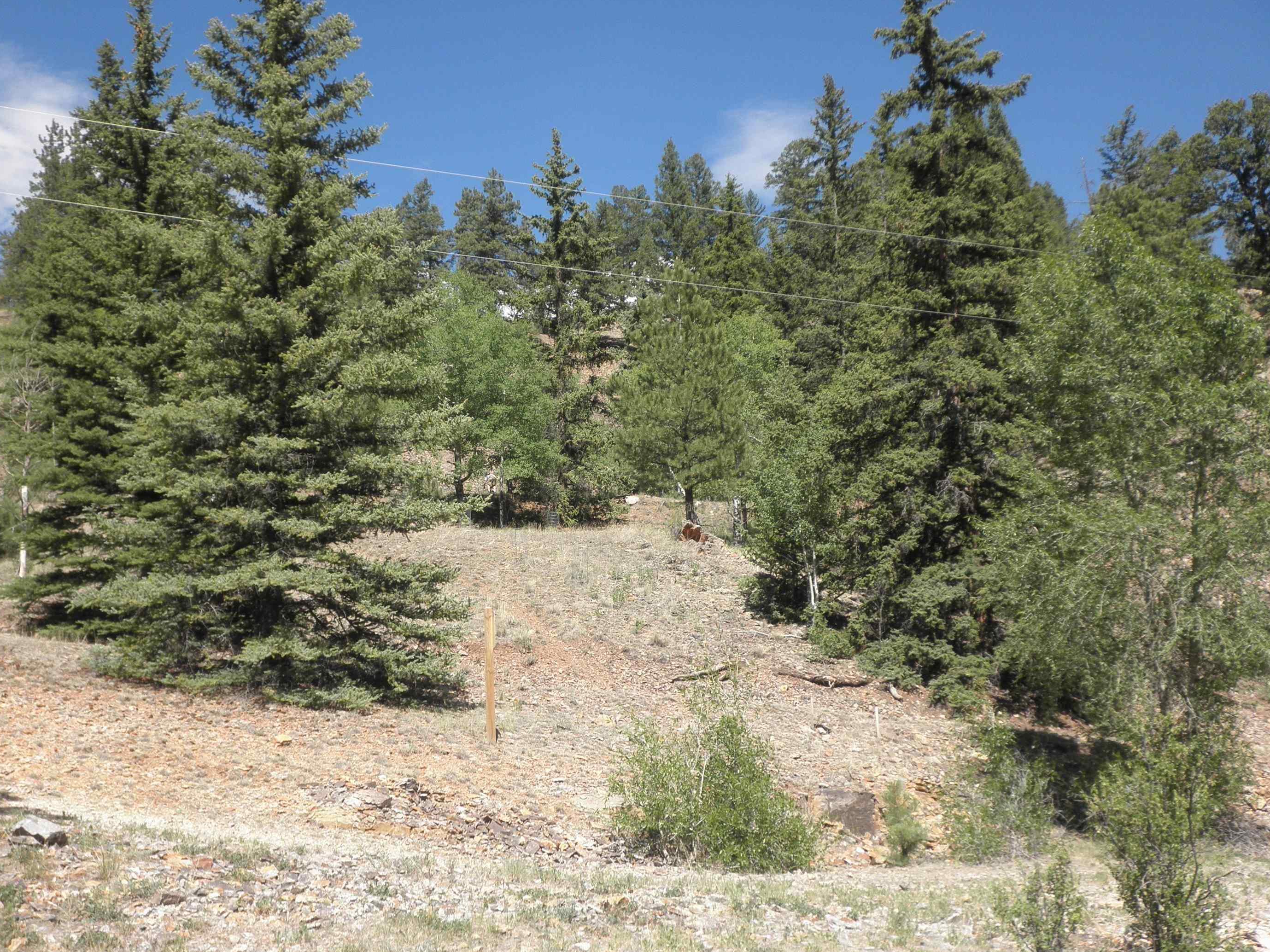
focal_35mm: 39
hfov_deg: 47.8
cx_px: 594
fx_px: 1431
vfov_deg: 36.8
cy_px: 520
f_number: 9.1
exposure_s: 1/80
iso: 64
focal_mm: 6.1
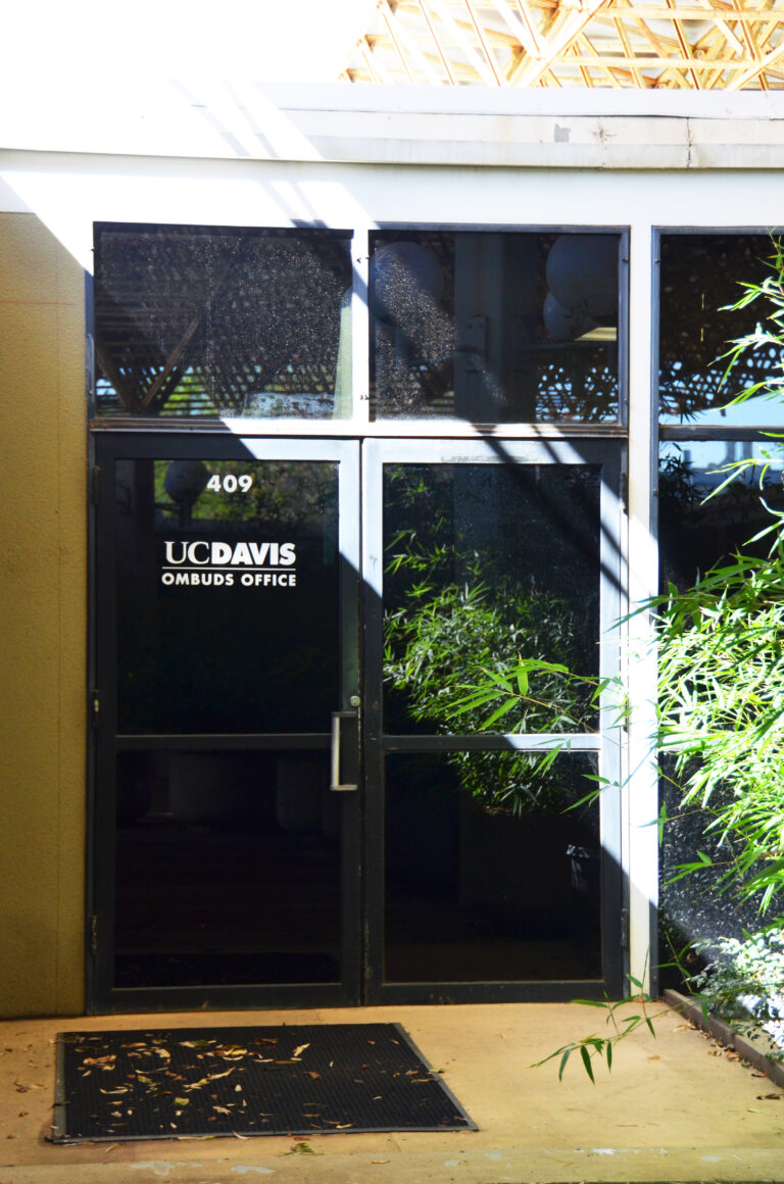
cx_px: 392
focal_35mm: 75
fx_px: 2462
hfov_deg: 18.1
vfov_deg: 27.0
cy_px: 592
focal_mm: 50
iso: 500
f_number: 4.8
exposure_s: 1/400
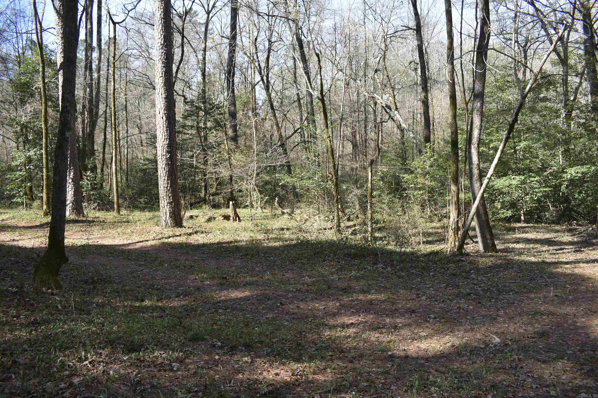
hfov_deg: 67.4
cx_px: 299
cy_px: 199
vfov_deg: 47.9
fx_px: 448
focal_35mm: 27
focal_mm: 18
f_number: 5.6
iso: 200
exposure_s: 1/250
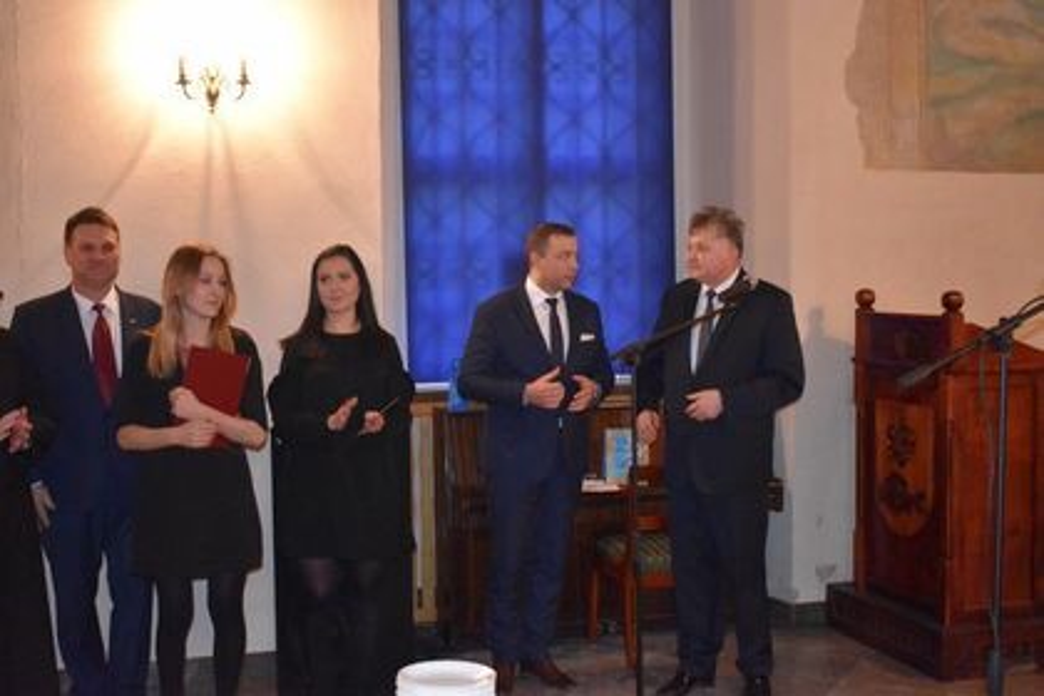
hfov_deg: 42.3
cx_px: 522
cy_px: 348
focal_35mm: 46
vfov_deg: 28.9
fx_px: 1348
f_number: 4.2
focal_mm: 31
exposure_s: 1/60
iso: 4500
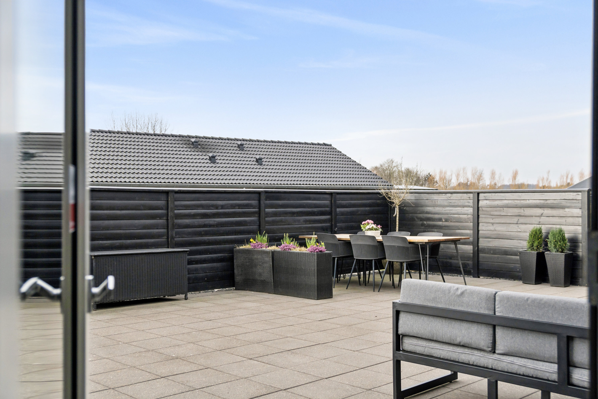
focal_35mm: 39
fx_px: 648
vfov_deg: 34.2
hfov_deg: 49.6
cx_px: 299
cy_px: 200
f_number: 4
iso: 320
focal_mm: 26
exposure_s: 1/1250
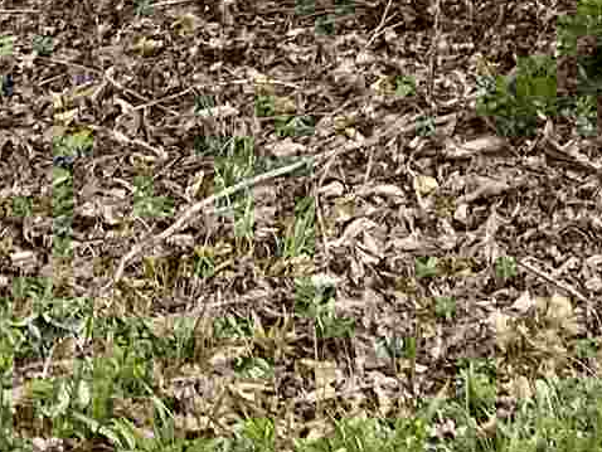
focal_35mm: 167
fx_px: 2906
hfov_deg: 11.0
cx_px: 1101
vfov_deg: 8.5
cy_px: -368
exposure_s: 1/275
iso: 32
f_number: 1.8
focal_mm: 4.25
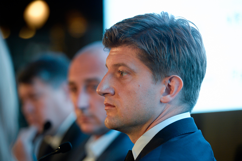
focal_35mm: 200
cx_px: 121
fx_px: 1344
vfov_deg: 6.9
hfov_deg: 10.3
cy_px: 80
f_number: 3.5
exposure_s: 1/250
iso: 2000
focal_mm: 200
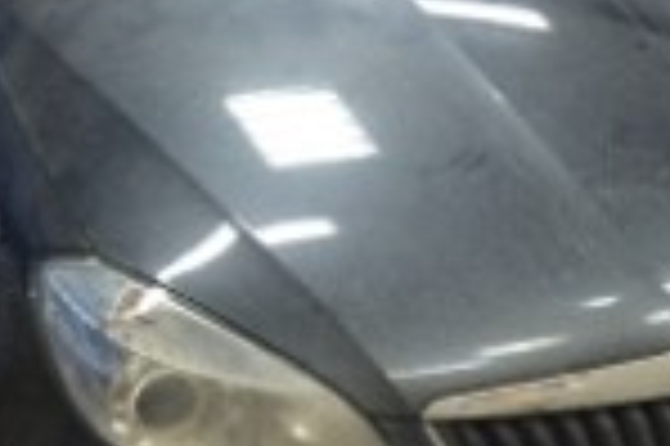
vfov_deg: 16.7
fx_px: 1506
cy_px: 72
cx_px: 373
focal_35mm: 81
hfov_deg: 25.1
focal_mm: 4.15
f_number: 2.2
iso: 250
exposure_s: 1/33
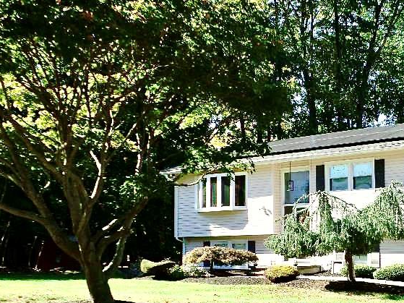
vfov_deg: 26.4
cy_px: 197
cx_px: 356
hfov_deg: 33.3
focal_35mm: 55
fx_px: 642
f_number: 2.7
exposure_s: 1/350
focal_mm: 5.5
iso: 80
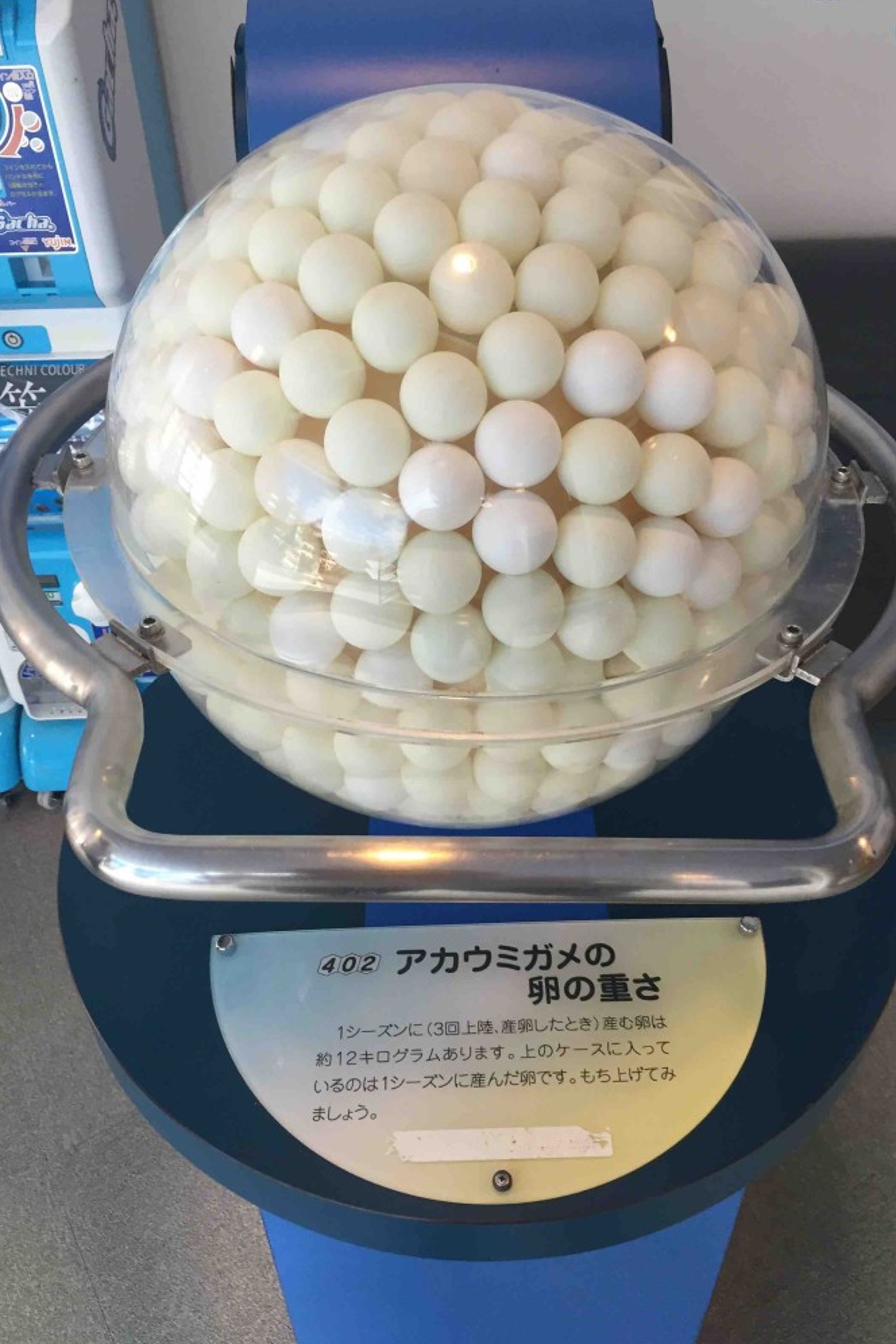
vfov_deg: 60.3
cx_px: 466
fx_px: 1157
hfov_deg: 42.3
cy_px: 679
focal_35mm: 31
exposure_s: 1/30
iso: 80
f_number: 2.2
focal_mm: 4.15
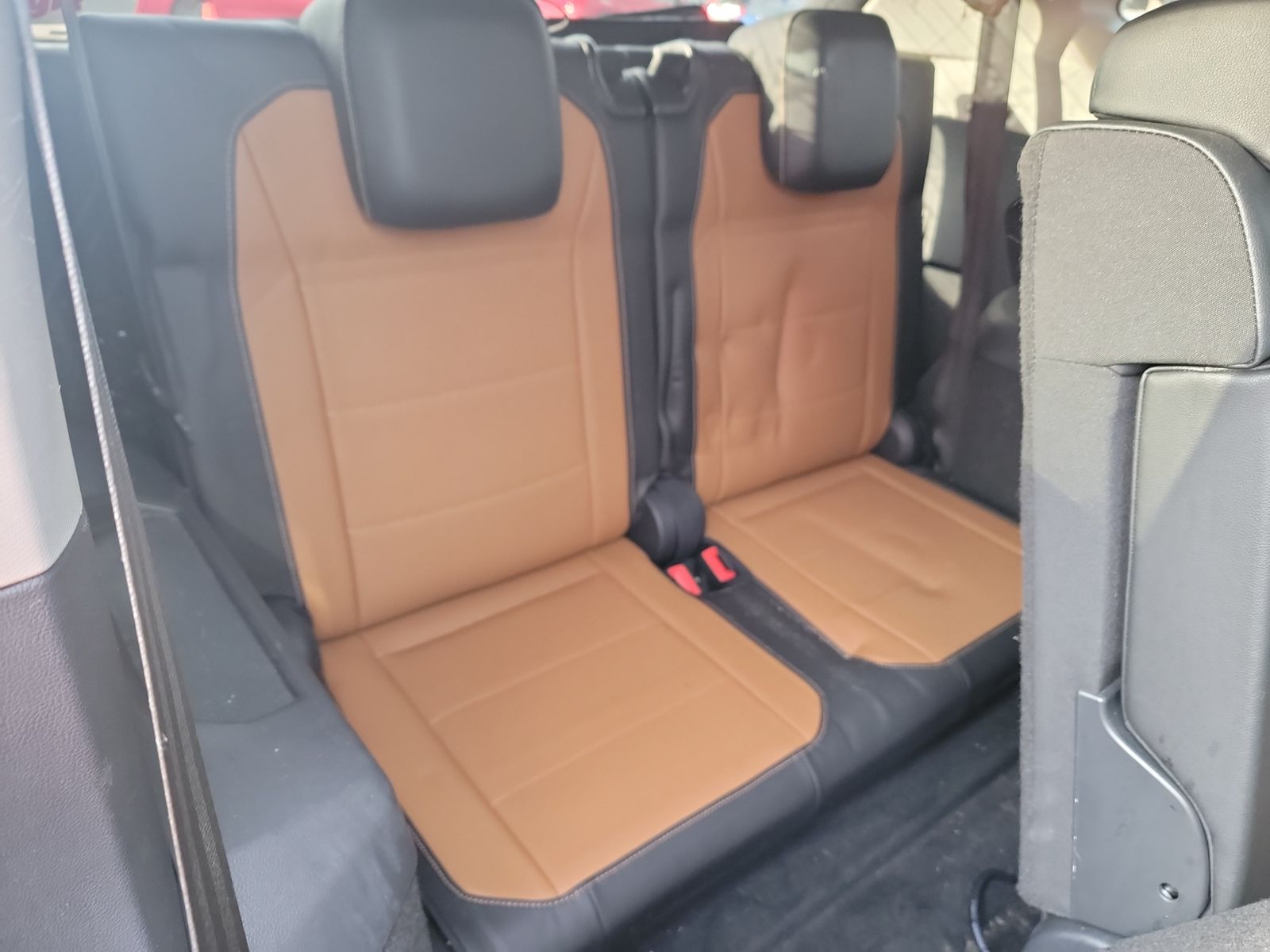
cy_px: 476
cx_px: 635
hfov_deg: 71.6
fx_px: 881
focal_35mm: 24
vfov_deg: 56.8
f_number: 1.8
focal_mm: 6.7
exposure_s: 1/59
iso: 907
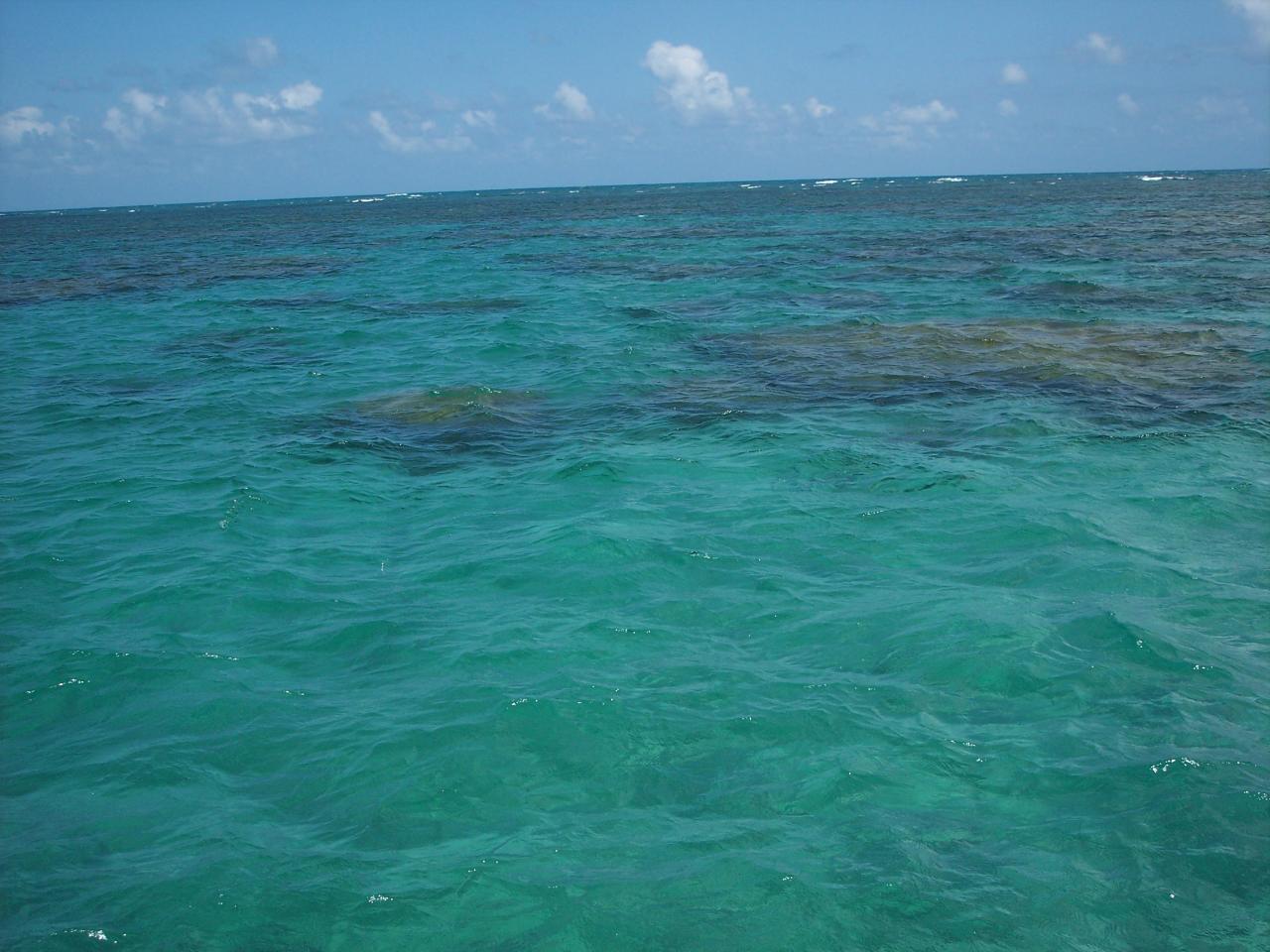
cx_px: 635
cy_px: 476
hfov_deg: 47.9
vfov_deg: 36.8
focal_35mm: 39
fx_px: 1431
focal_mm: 8
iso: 100
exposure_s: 1/500
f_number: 5.6
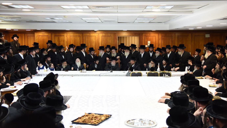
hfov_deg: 40.6
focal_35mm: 51
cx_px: 112
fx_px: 307
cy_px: 56
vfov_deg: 23.5
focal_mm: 48
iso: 1250
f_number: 4
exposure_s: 1/100
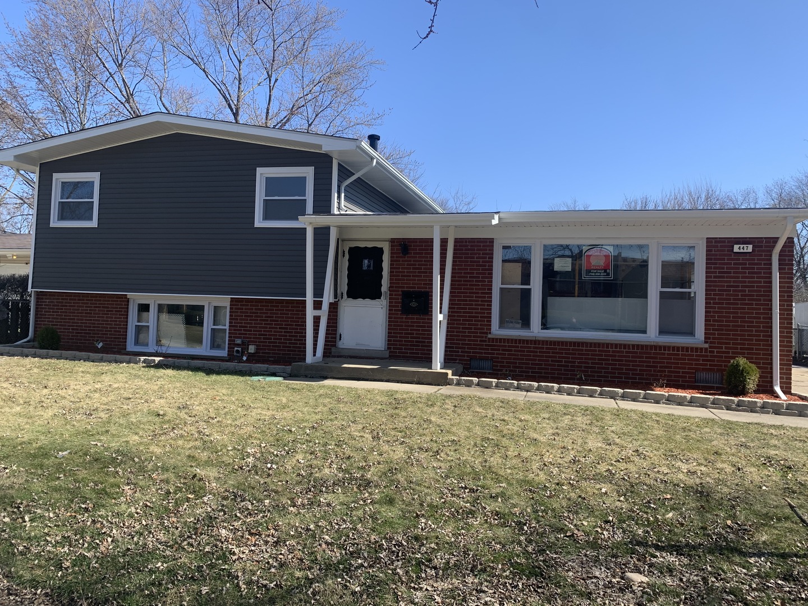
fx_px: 607
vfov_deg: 53.1
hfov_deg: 67.3
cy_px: 303
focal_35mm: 26
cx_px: 404
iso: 25
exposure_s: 1/1205
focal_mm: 4.25
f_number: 1.8
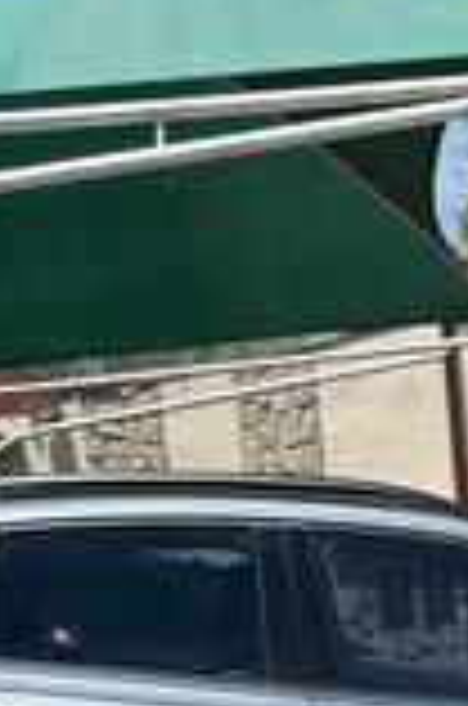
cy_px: 666
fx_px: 2938
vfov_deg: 13.6
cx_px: 387
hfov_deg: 9.1
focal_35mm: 150
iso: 100
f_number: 1.78
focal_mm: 6.86
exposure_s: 1/4367
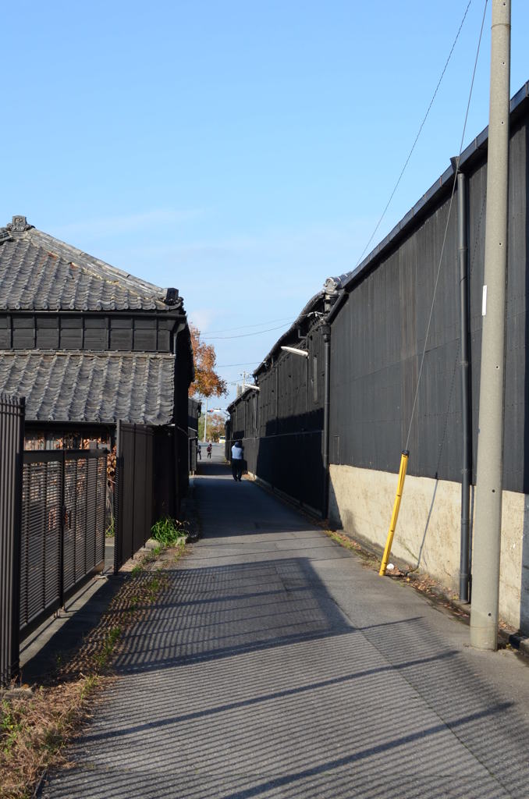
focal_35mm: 52
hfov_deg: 25.6
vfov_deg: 37.9
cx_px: 264
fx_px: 1163
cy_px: 400
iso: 400
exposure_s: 1/1000
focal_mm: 35
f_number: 6.3
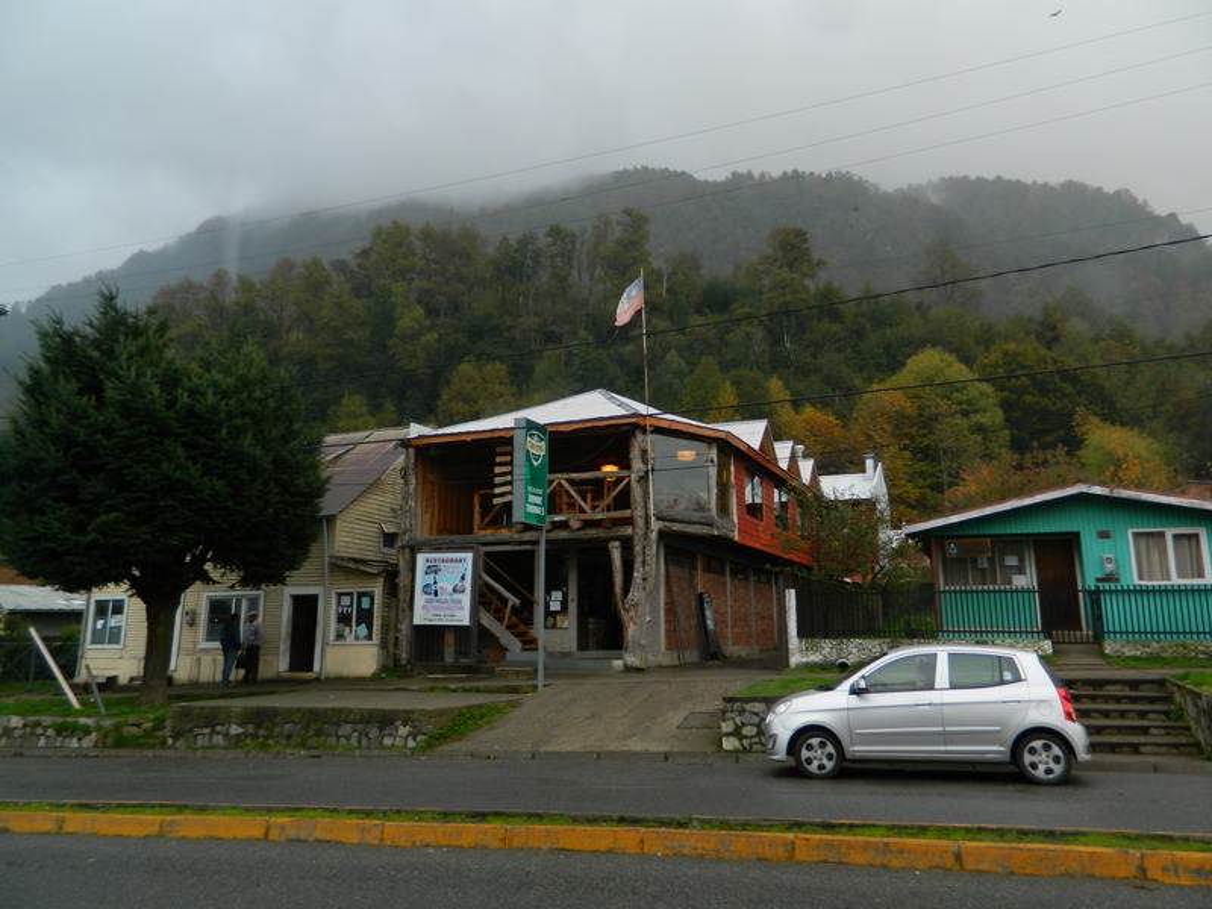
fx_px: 875
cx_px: 606
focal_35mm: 25
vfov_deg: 54.9
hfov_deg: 69.4
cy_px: 454
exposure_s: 1/60
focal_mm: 4.5
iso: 80
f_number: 3.1
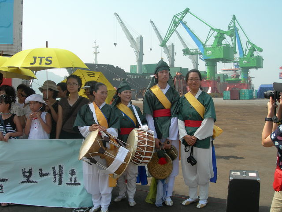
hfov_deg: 49.0
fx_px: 310
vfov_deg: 37.7
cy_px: 106
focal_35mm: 38
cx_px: 141
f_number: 4.8
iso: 50
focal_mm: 7.8
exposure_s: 1/350
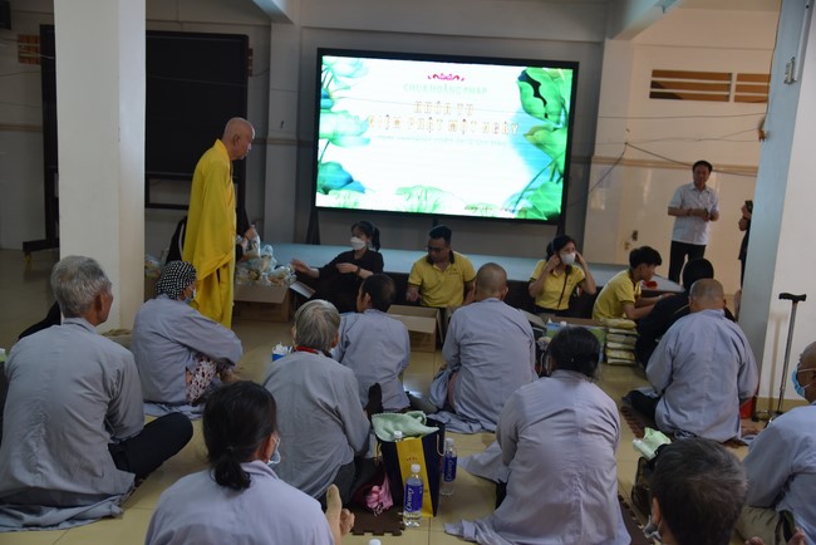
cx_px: 408
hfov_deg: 58.7
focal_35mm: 32
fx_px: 726
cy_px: 272
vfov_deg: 41.2
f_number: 4
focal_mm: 32
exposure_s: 1/60
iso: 900
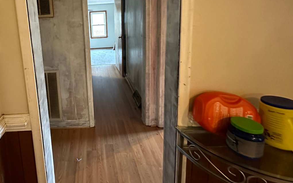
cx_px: 84
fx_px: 176
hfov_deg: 75.5
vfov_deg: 52.5
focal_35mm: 22
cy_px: 45
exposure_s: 1/60
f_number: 2.2
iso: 1250
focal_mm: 2.22
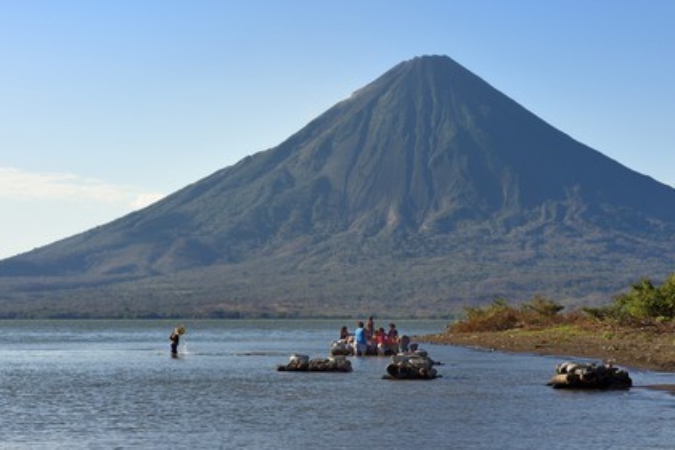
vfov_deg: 14.9
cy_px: 225
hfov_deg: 22.1
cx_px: 338
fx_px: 1725
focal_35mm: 92
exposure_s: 1/320
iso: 200
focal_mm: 92
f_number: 13
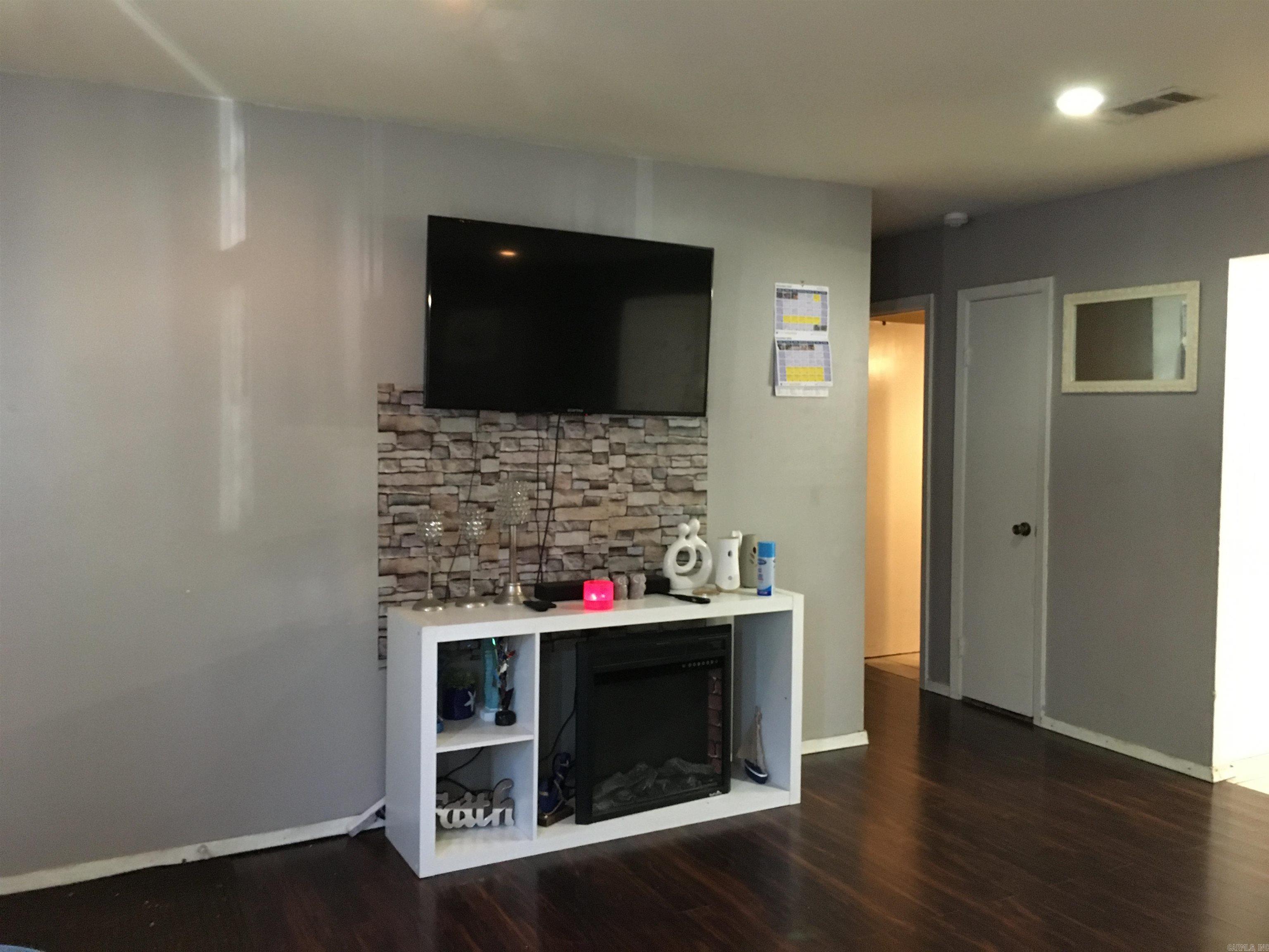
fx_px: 1063
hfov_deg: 61.7
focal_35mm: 29
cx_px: 634
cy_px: 476
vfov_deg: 48.2
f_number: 2.2
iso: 320
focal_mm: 4.15
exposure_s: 1/15
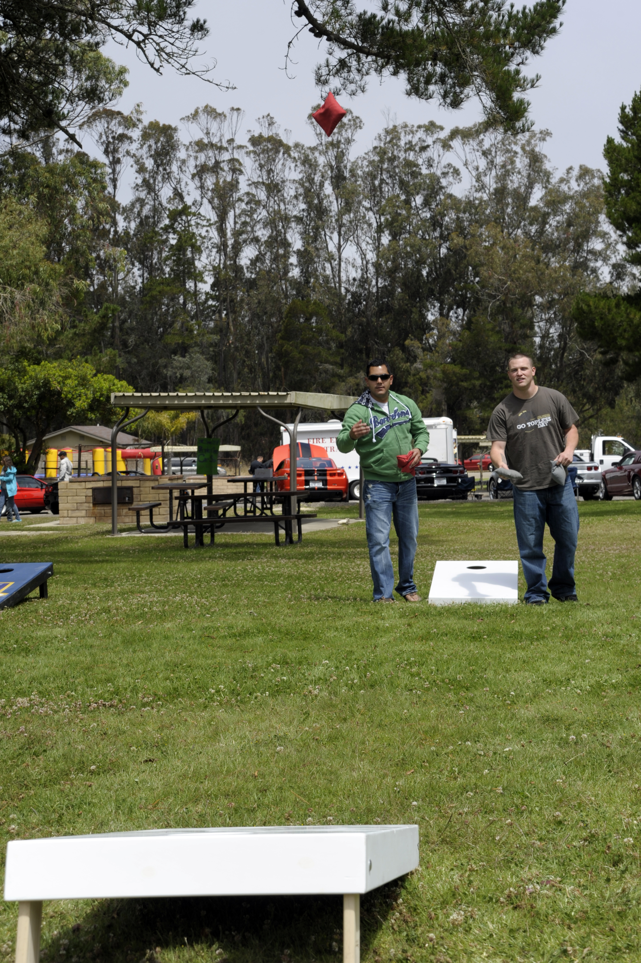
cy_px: 482
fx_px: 1658
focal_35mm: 62
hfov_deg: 21.9
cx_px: 320
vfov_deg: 32.4
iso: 200
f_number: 9
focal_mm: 62
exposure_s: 1/320
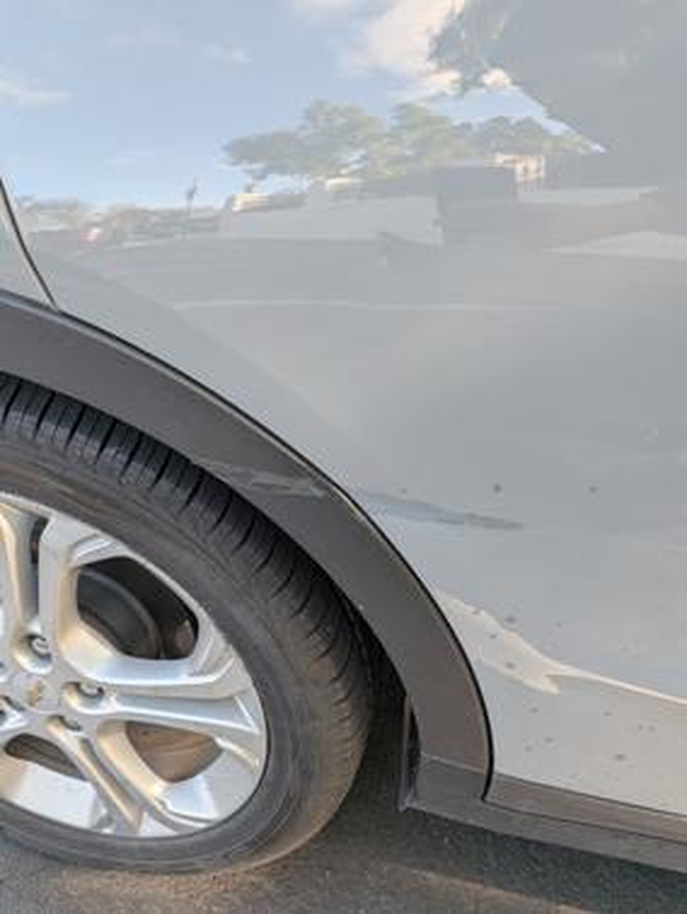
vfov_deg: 71.6
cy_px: 457
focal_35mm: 24
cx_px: 344
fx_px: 634
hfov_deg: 56.9
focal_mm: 4.53
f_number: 1.7
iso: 58
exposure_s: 1/217
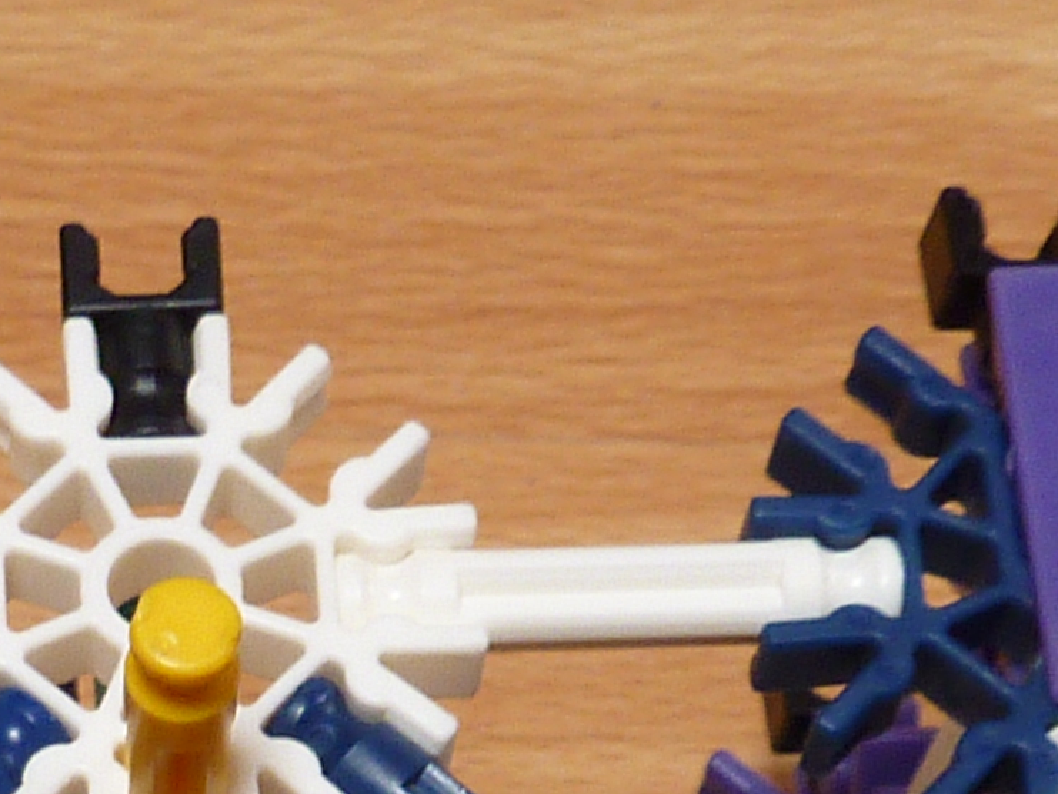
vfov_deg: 11.6
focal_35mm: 123
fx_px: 3760
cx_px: 99
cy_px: 1187
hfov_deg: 15.8
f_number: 3.3
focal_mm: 4.1
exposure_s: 1/30
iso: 160
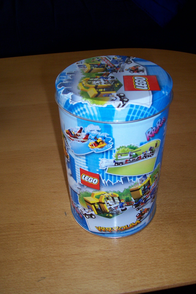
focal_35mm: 34
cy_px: 147
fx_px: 278
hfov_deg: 38.9
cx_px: 98
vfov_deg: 55.8
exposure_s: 1/60
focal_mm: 5.6
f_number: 2.7
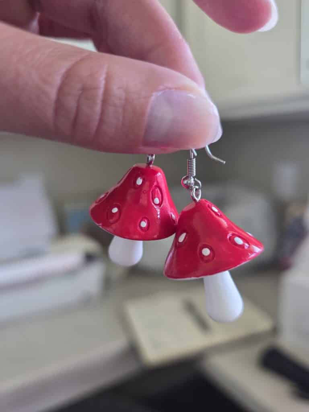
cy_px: 206
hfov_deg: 58.9
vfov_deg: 73.9
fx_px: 274
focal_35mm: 23
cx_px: 154
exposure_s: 1/67
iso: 500
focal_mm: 6.3
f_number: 1.7
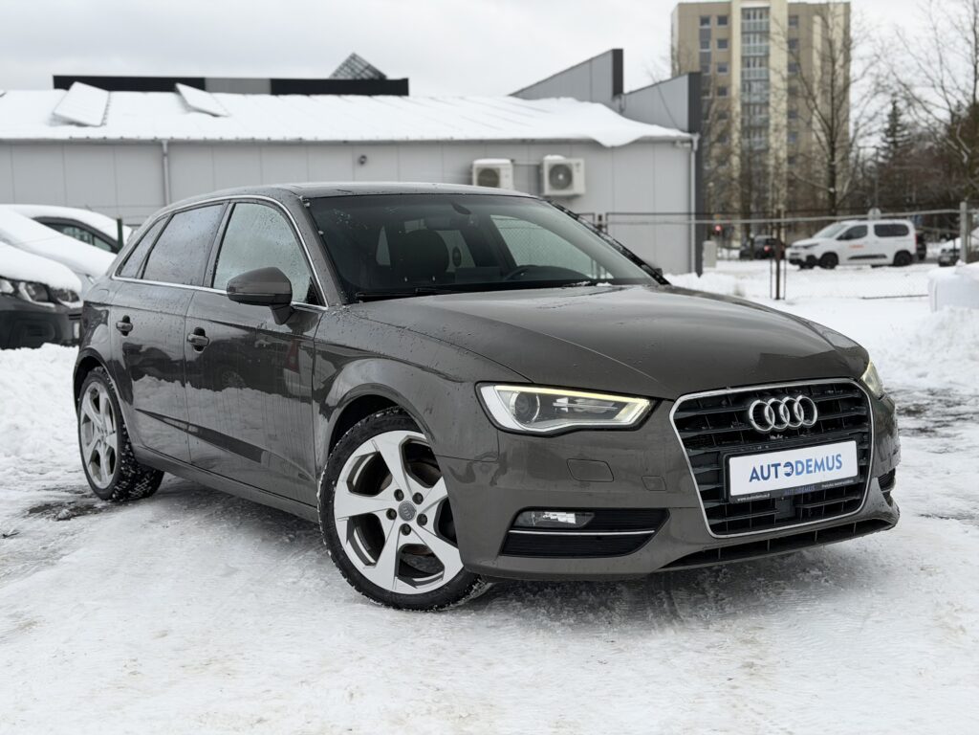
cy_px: 368
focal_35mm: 48
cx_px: 490
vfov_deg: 30.3
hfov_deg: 39.7
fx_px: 1358
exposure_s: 1/819
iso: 64
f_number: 1.78
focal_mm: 6.76
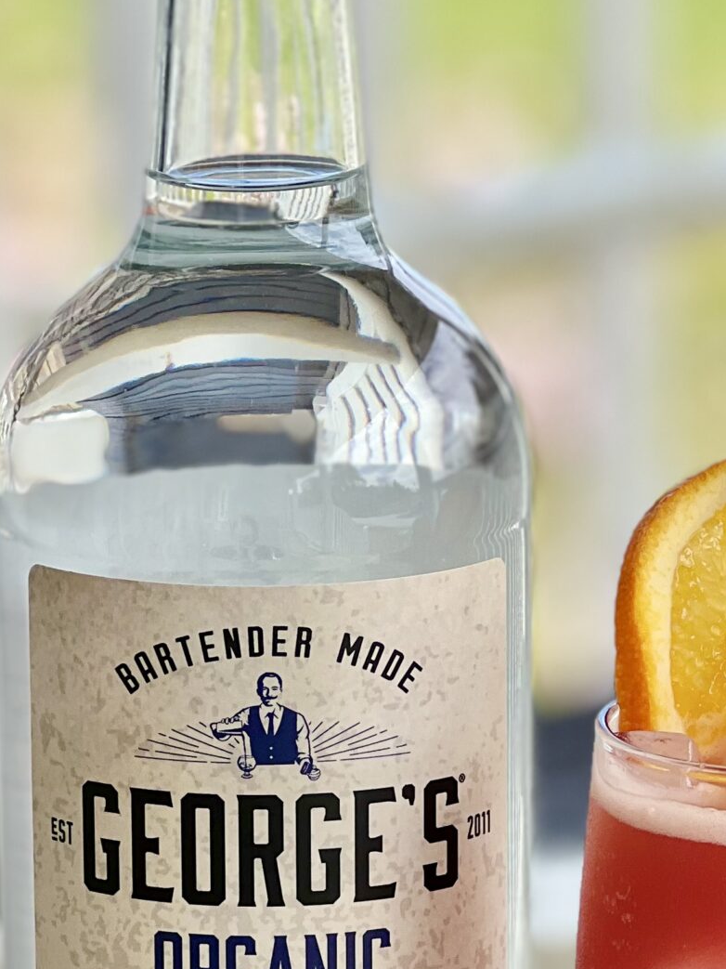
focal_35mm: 189
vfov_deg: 10.5
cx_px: 504
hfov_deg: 7.9
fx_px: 5286
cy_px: 649
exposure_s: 1/249
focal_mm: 9
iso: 25
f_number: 2.8
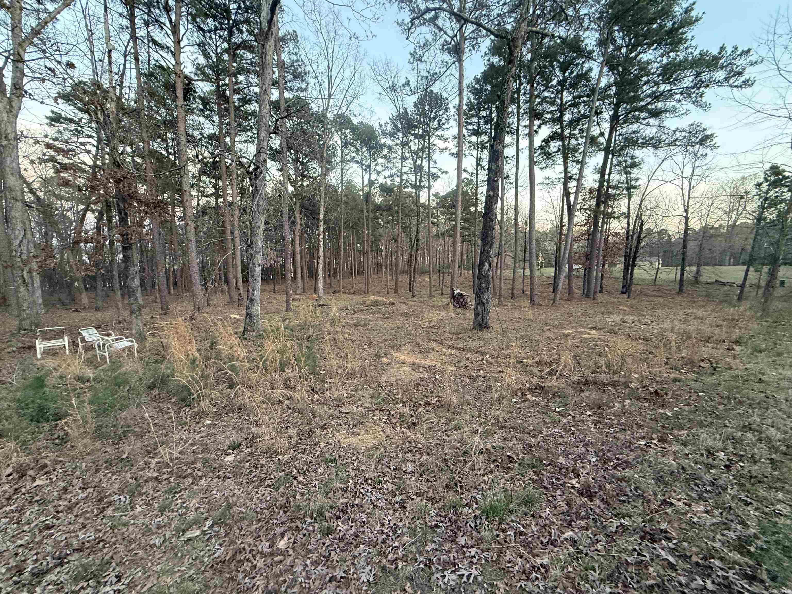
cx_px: 396
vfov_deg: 85.7
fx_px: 320
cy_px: 297
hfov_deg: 102.1
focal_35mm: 14
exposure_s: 1/60
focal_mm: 2.22
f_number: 2.2
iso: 400
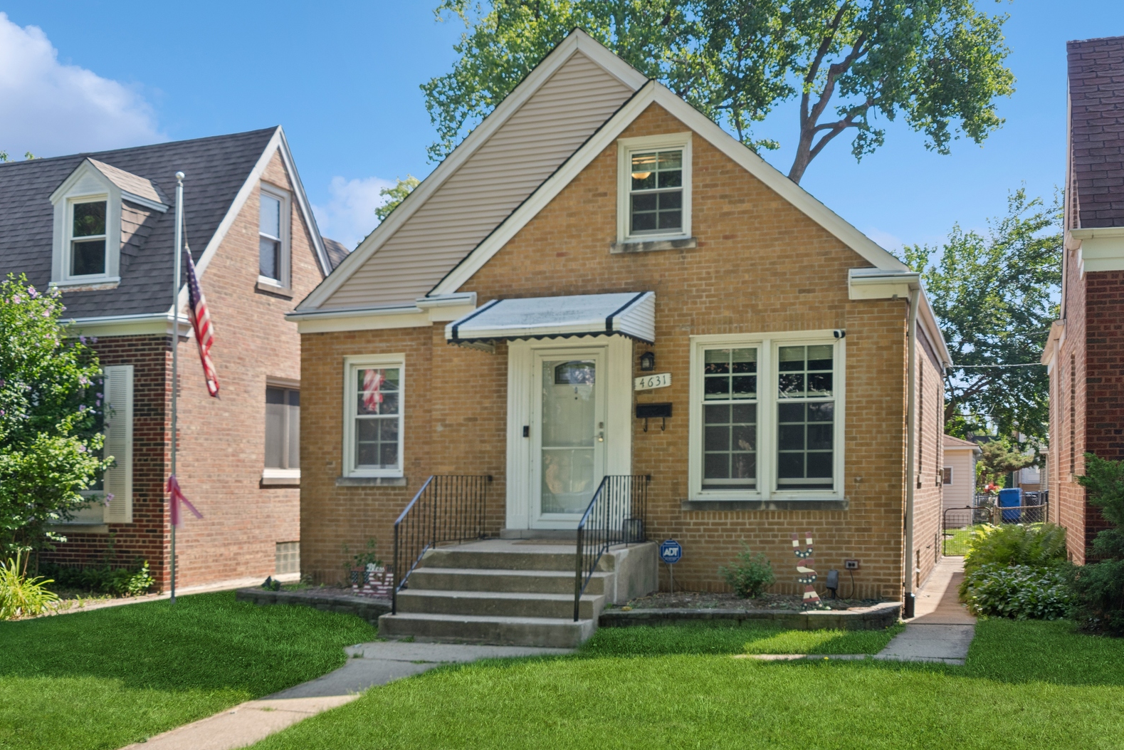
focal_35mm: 37
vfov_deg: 35.9
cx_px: 559
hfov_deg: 51.9
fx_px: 1155
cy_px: 368
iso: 200
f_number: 11
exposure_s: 1/80
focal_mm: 24
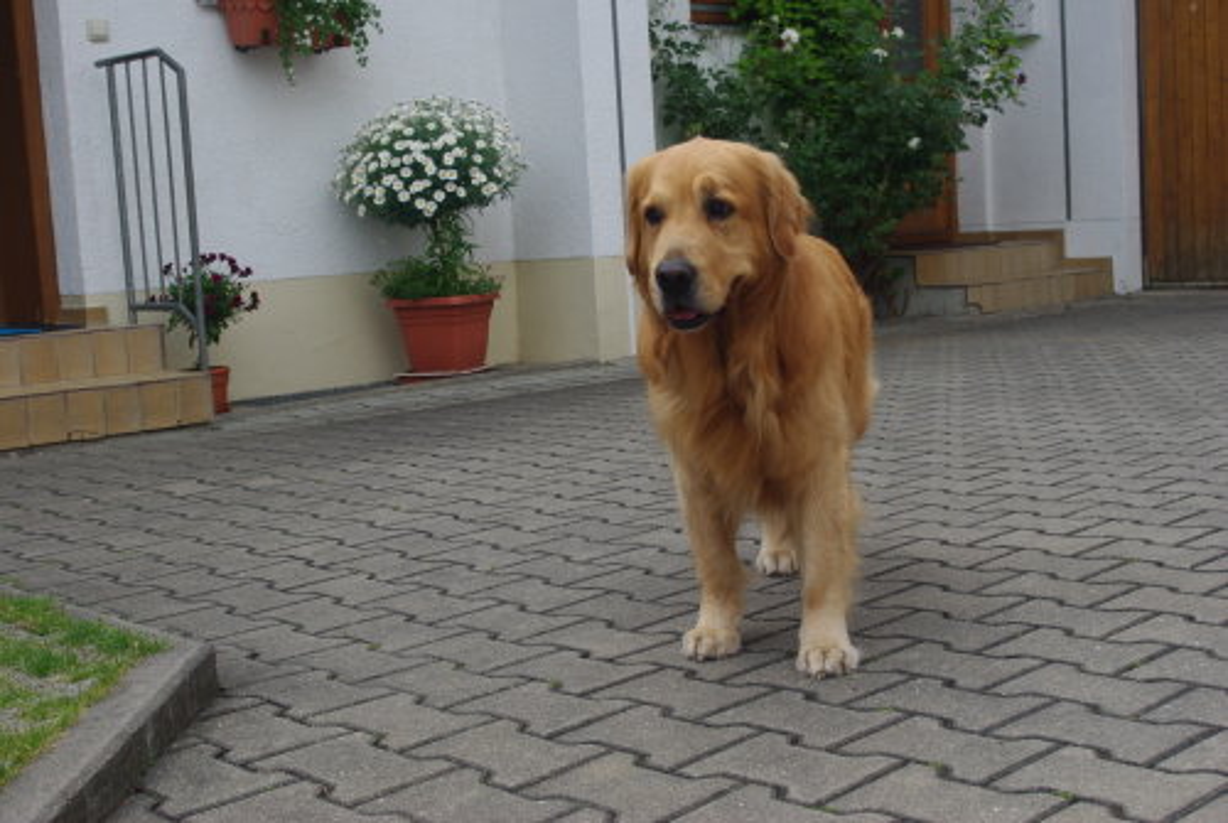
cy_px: 412
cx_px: 614
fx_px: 1674
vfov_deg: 27.6
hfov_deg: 40.3
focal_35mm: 49
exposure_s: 1/125
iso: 100
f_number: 6.7
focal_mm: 32.5
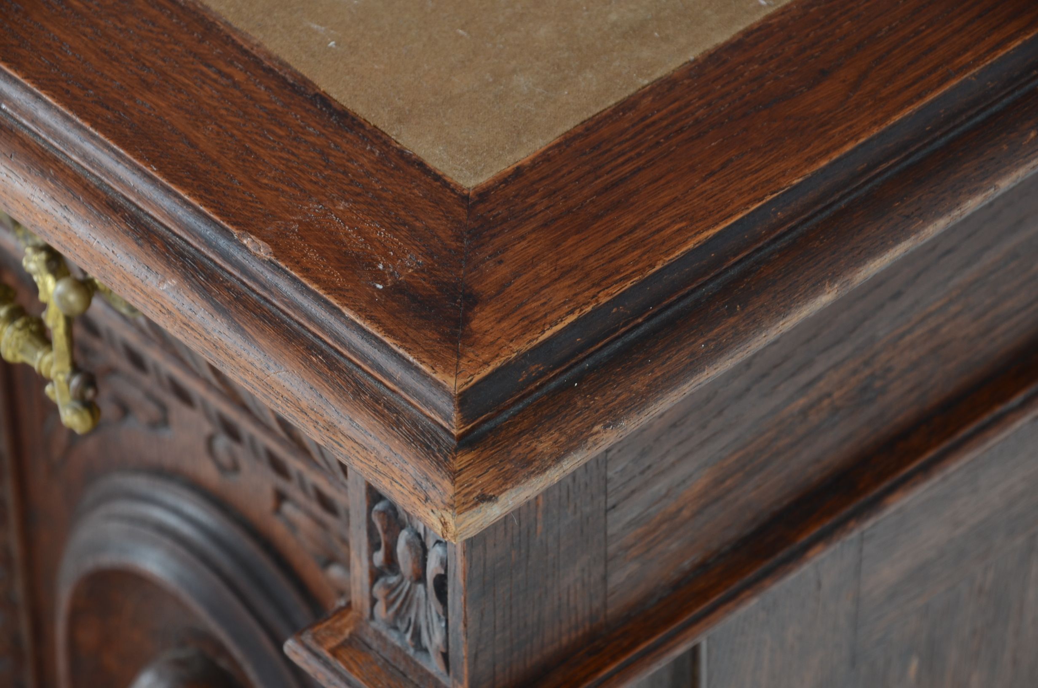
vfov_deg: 8.7
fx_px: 4532
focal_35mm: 158
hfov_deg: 13.1
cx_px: 519
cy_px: 344
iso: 200
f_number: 7.1
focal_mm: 105
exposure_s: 1/60
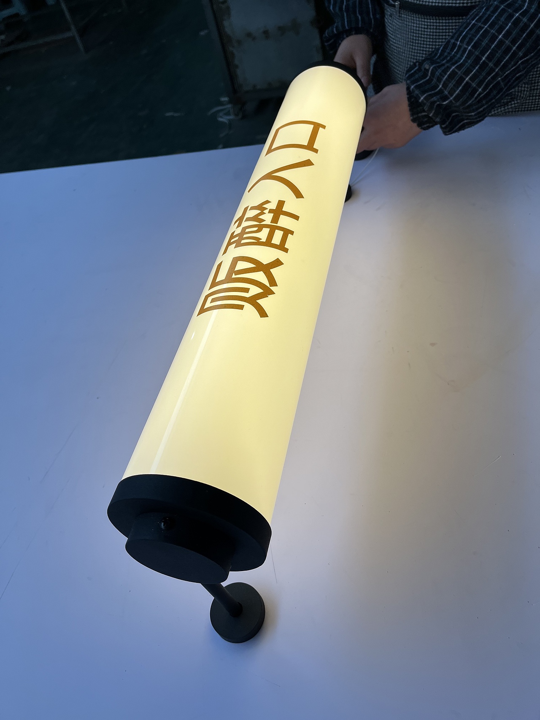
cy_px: 360
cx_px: 270
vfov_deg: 67.3
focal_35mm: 26
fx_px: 541
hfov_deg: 53.1
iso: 50
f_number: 1.6
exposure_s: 1/327
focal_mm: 5.1
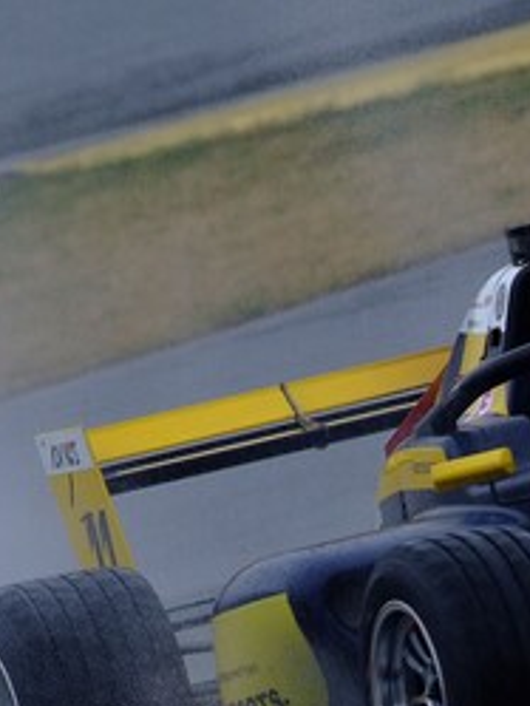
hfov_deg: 1.2
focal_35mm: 1250
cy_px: 496
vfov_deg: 1.6
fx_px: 25496
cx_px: 669
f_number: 5.6
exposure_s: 1/500
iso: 200
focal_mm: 300
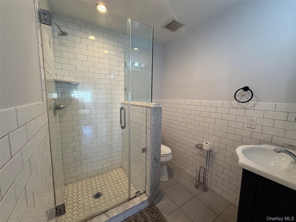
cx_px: 148
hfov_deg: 102.1
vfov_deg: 85.7
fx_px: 120
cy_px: 111
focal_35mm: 14
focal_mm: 2.22
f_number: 2.2
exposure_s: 1/120
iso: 160
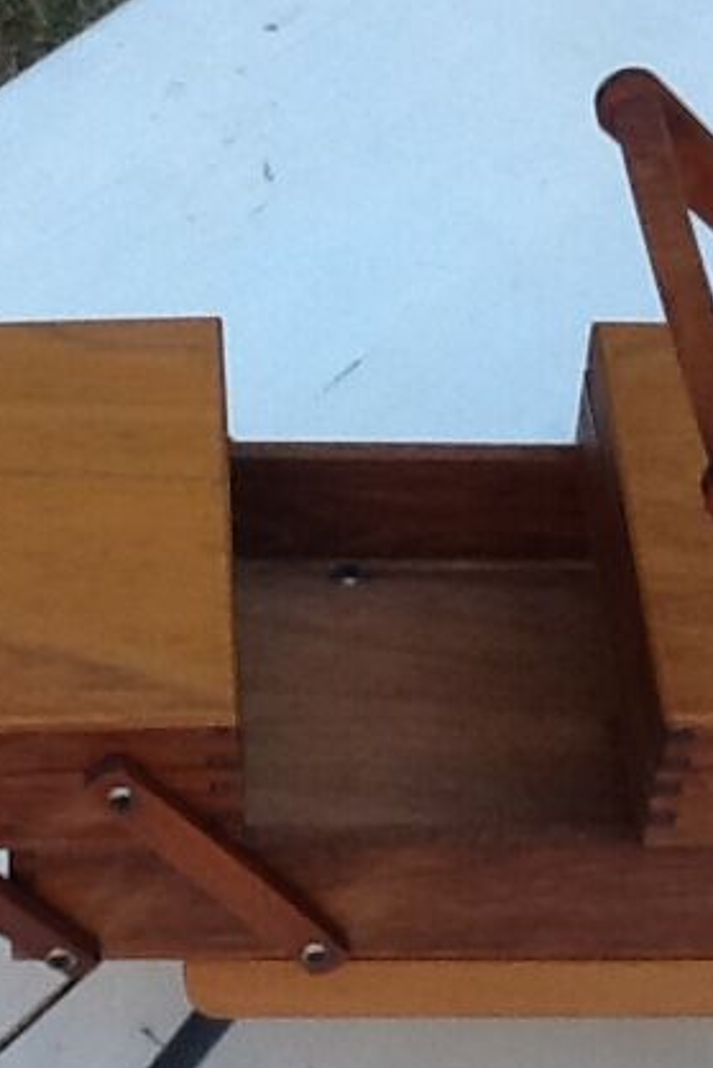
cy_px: 450
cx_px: 268
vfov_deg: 19.4
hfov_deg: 13.0
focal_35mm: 105
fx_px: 3117
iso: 40
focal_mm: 2.03
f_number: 2.4
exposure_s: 1/157
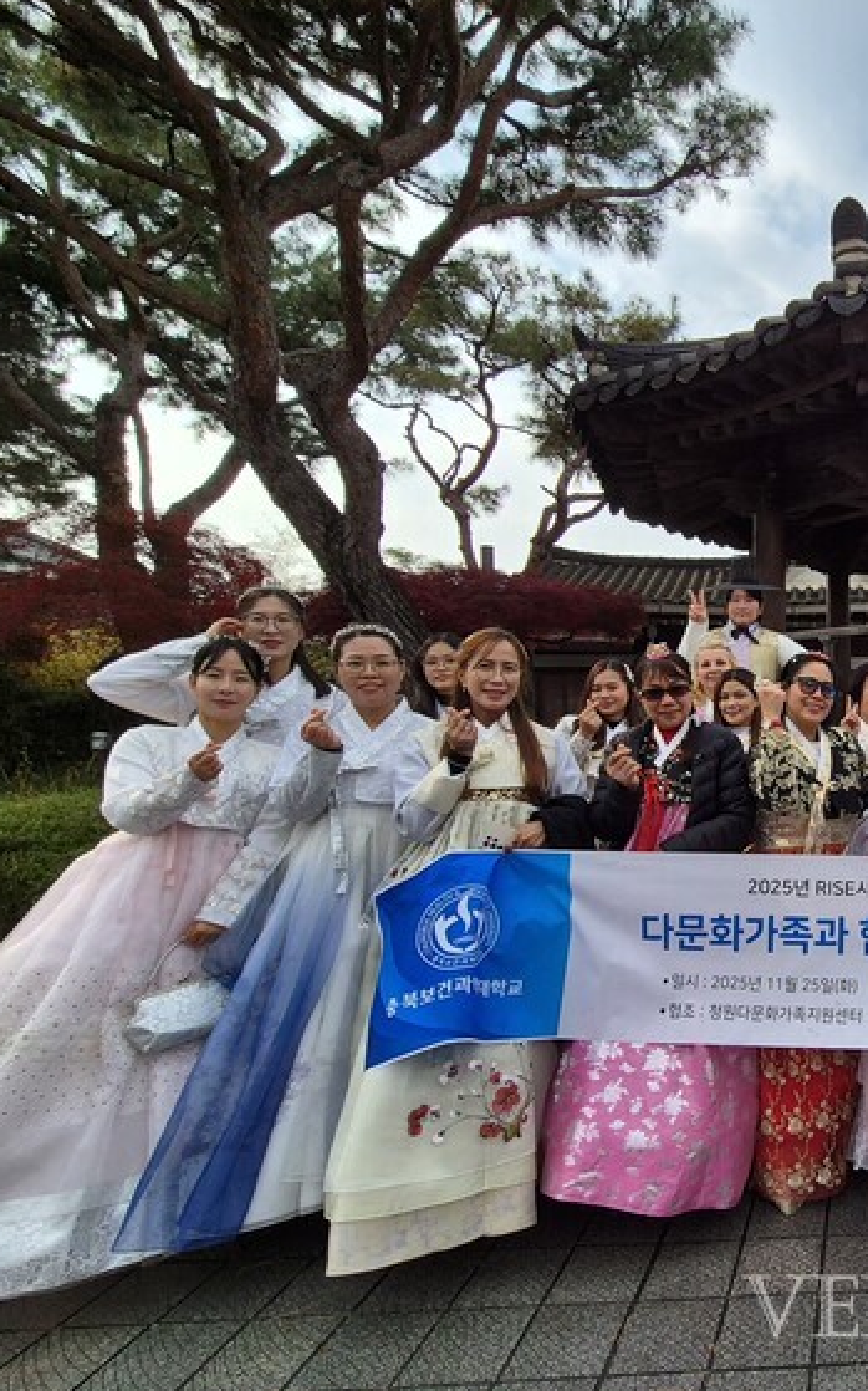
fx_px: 720
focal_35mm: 19
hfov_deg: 47.9
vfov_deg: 88.0
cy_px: 712
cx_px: 918
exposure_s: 1/2080
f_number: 2.2
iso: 50
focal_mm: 2.2
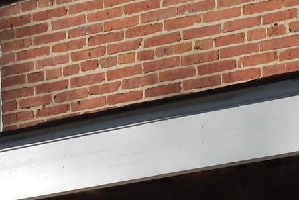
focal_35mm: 105
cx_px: 182
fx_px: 873
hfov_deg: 19.4
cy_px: 495
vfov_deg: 10.9
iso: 125
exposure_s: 1/640
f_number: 6
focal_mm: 4
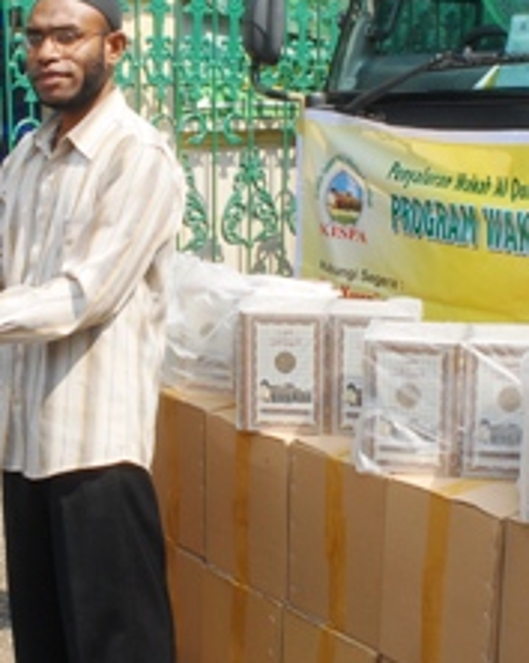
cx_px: 188
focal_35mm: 57
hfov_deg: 26.5
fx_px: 1118
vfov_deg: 33.0
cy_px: 269
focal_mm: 20
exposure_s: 1/1000
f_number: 5.6
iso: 200
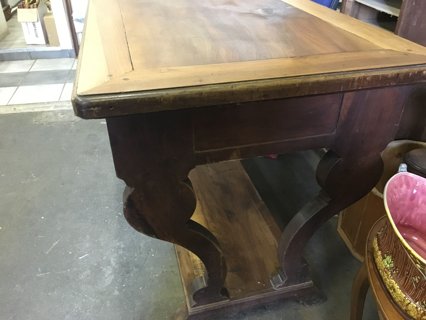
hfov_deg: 61.7
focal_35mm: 29
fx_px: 357
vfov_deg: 48.2
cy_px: 160
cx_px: 213
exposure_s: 1/17
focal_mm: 4.15
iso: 320
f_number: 2.2
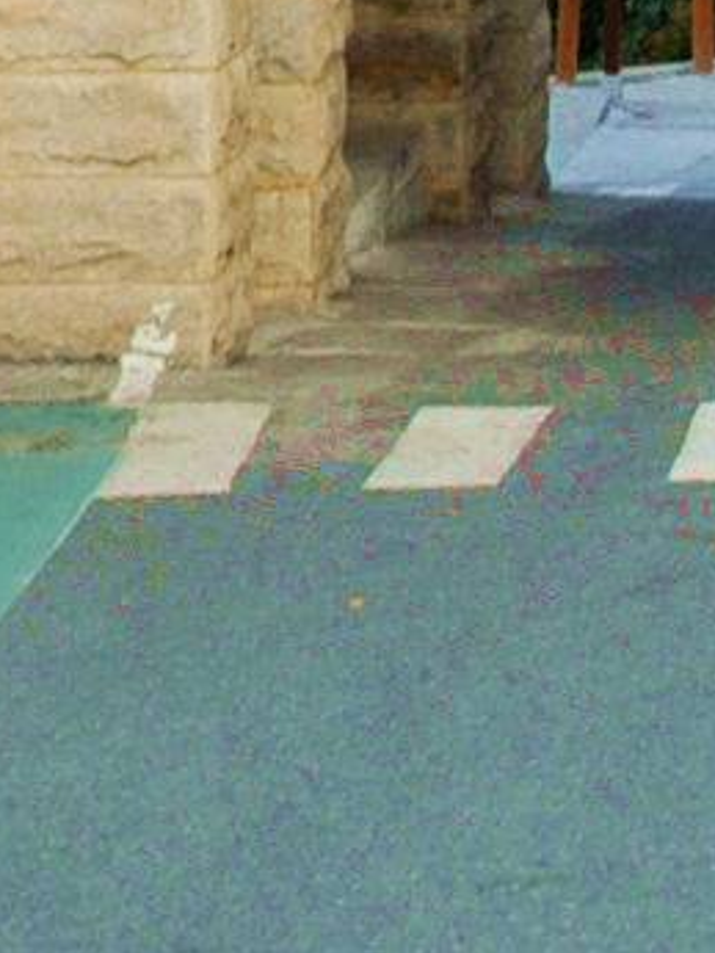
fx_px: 8862
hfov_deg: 4.5
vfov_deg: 5.7
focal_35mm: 322
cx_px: 1579
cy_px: -1970
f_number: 5.6
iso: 200
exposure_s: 1/200
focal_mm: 24
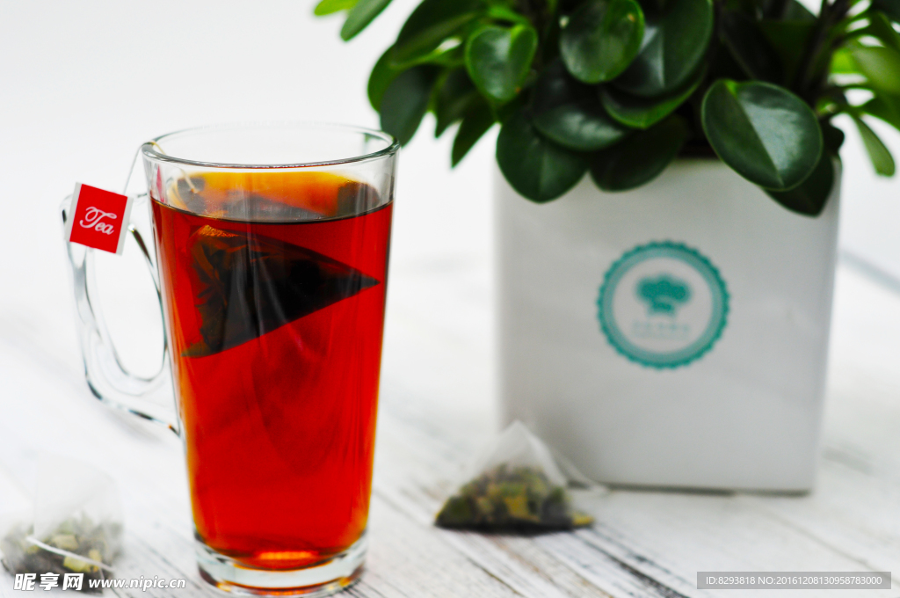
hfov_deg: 27.0
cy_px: 299
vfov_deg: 18.1
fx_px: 1873
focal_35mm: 75
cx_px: 450
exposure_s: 1/400
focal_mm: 50
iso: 200
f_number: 2.5
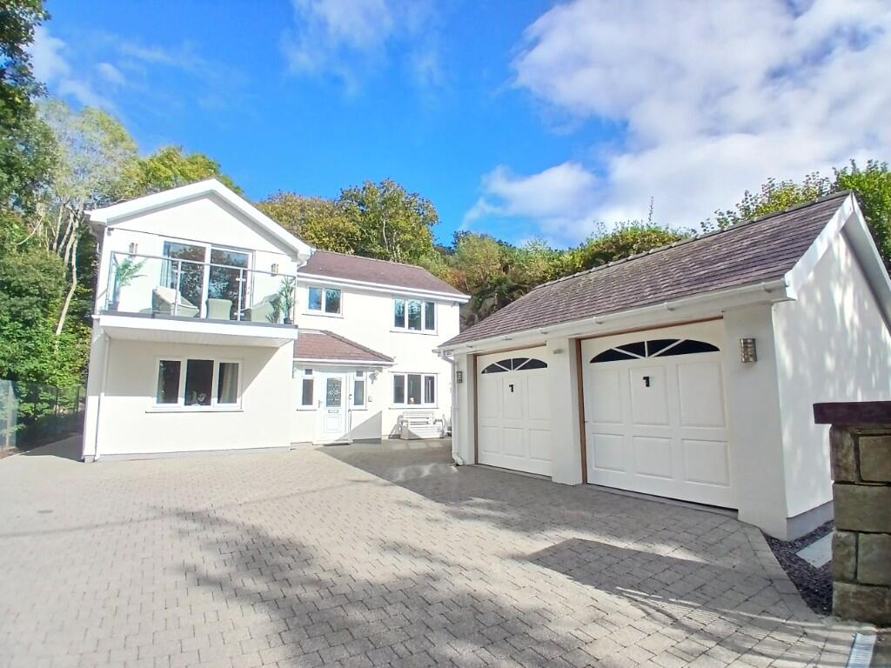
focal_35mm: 17
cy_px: 334
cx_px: 446
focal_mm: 1.4
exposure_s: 1/714
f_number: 2.2
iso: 50
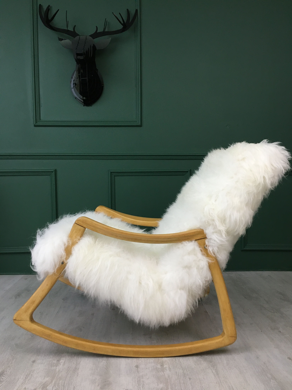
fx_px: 326
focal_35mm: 29
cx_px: 146
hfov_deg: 48.2
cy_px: 195
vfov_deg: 61.7
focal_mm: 4.15
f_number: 2.2
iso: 125
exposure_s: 1/33
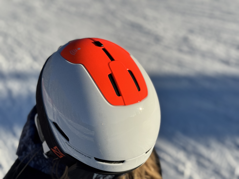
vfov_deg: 30.3
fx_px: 331
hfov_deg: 39.7
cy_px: 90
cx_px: 120
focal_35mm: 48
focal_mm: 6.76
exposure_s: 1/4975
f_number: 1.78
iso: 64
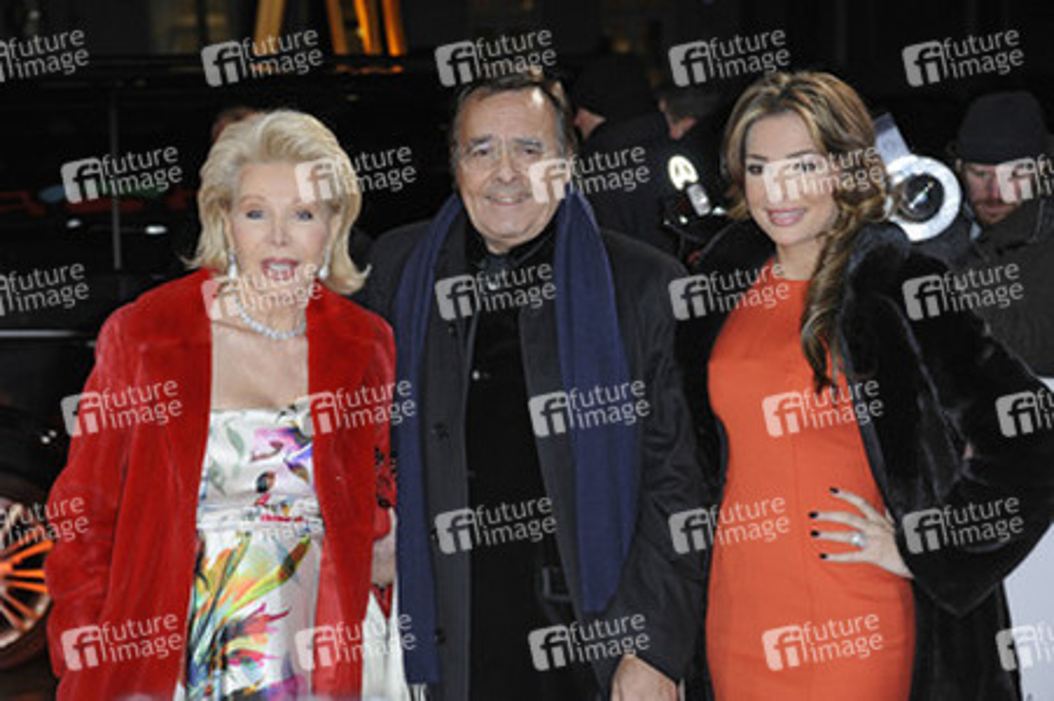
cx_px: 527
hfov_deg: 19.5
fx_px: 3072
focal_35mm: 105
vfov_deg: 13.0
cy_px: 350
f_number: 6.3
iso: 1000
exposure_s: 1/160
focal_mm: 105
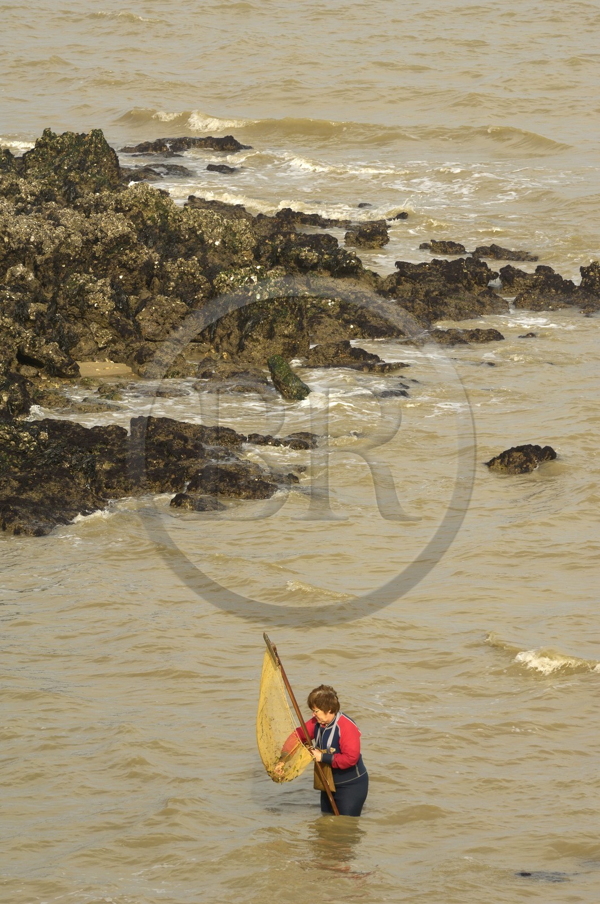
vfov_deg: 6.9
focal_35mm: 300
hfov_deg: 4.6
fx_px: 7522
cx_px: 300
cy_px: 452
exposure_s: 1/160
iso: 100
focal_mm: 200
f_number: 8.5
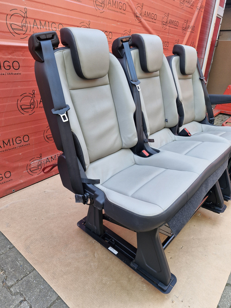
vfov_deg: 73.9
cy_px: 154
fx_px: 205
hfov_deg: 58.9
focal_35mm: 23
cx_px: 116
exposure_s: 1/100
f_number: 1.8
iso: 64
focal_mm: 5.54
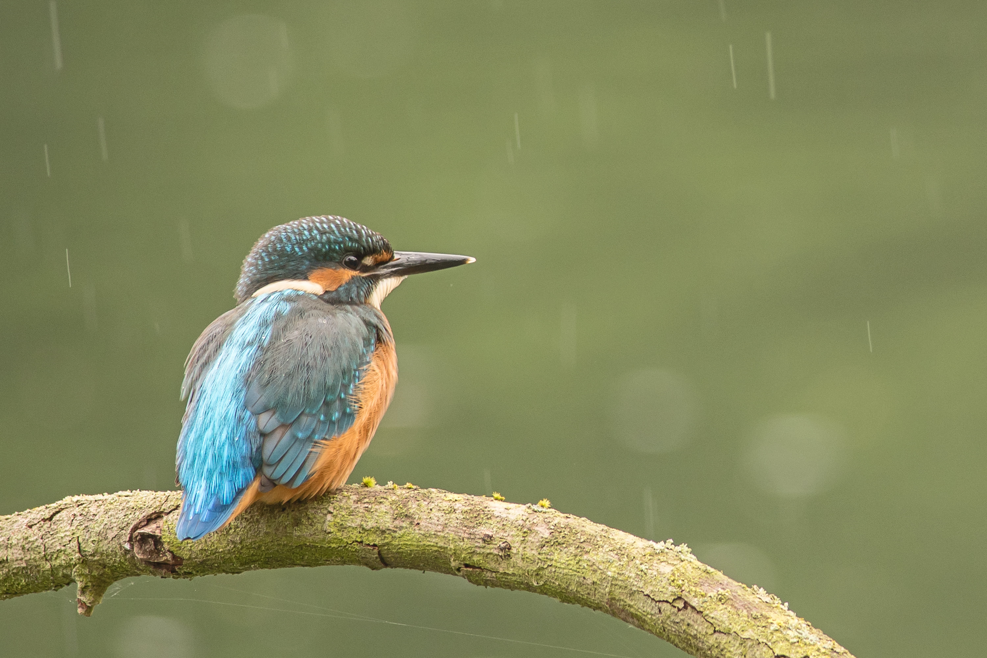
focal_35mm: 630
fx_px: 17271
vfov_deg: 2.2
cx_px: 494
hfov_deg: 3.3
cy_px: 329
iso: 200
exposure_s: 1/160
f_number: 5.6
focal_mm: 420
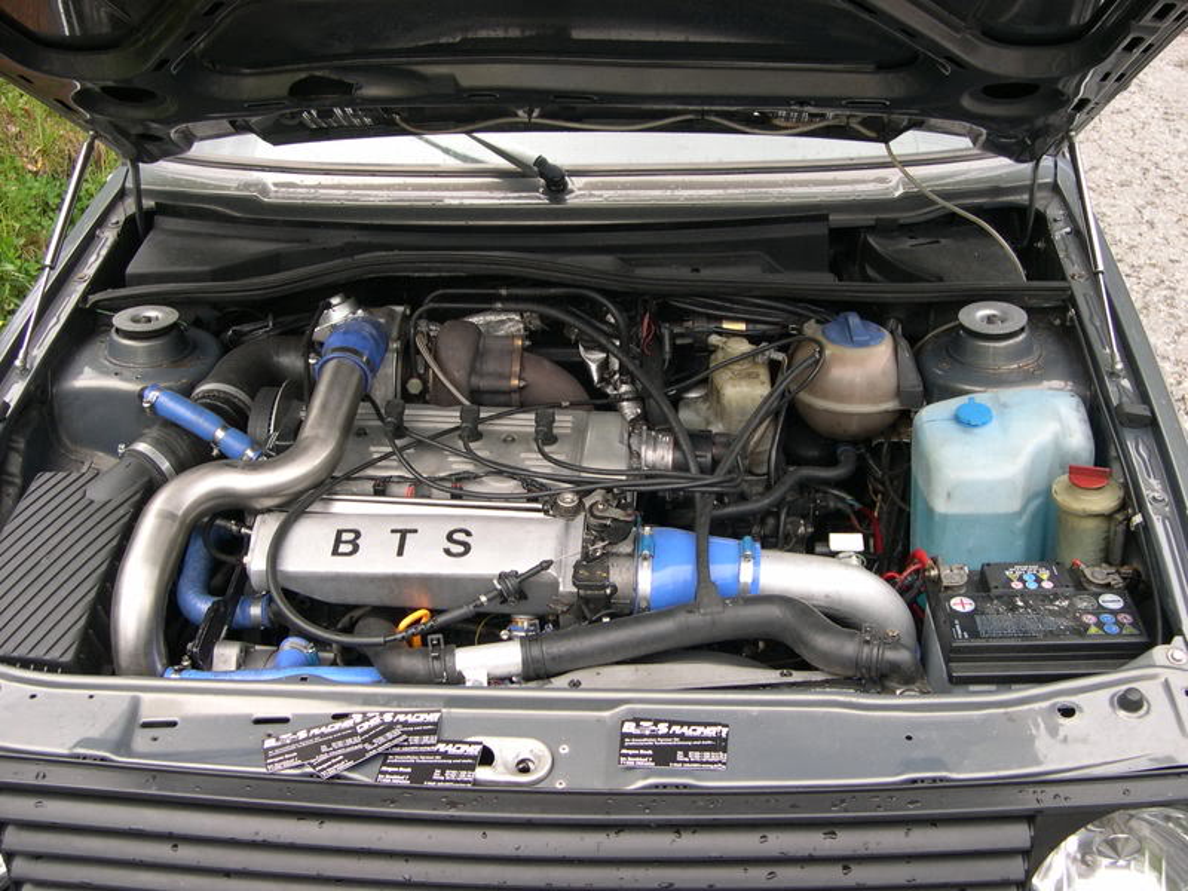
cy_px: 446
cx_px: 594
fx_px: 1304
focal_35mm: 38
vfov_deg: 37.7
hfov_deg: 49.0
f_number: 2.8
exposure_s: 1/254
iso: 100
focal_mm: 8
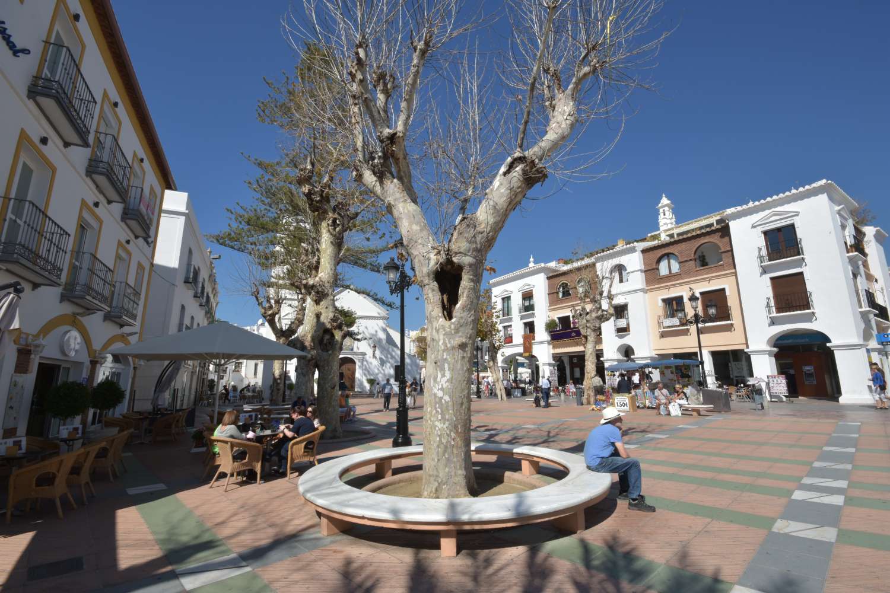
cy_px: 296
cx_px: 445
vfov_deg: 77.3
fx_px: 371
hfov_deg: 100.4
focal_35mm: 15
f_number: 16
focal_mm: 10
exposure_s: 1/100
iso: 100
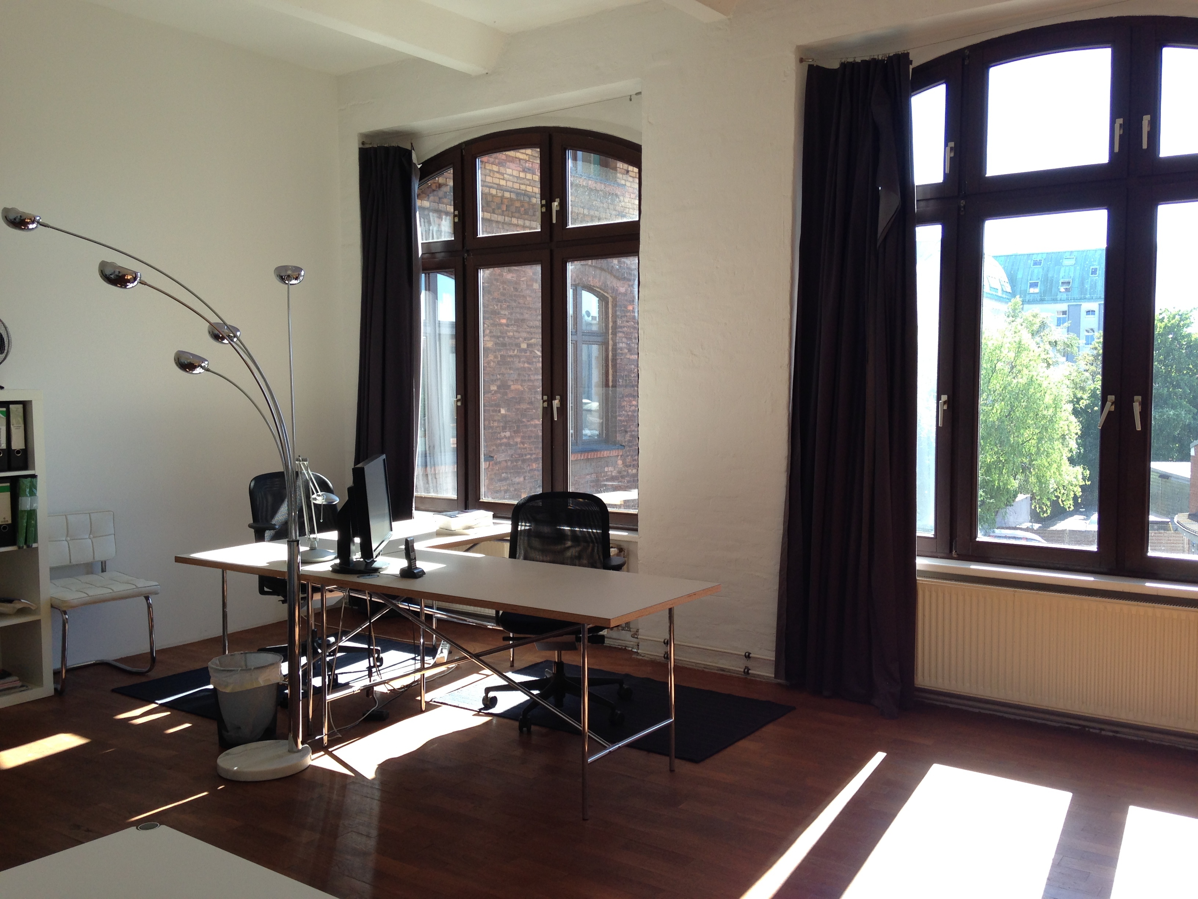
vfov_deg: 42.9
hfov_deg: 55.4
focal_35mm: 33
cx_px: 599
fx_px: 1142
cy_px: 450
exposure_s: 1/120
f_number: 2.4
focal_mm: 4.12
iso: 50
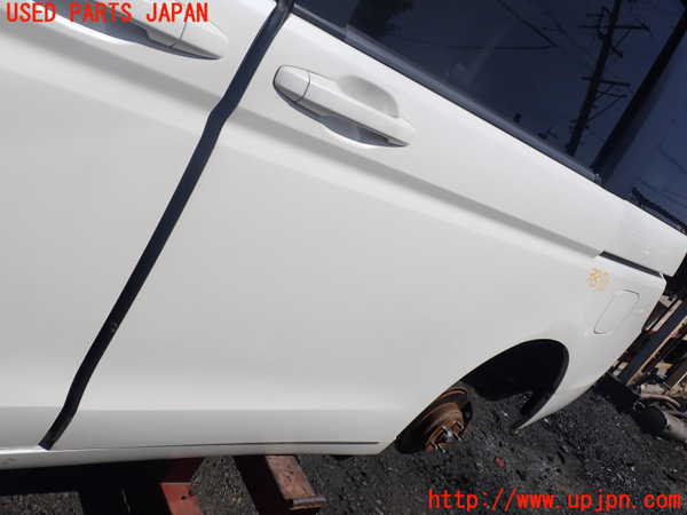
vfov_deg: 46.8
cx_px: 344
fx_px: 595
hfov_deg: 60.0
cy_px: 258
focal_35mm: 30
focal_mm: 5.4
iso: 100
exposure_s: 1/400
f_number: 9
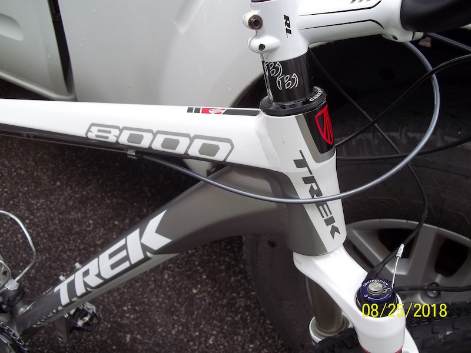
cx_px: 236
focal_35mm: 32
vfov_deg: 44.2
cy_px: 176
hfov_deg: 56.8
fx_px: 435
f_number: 2.9
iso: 64
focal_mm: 5.7
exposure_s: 1/80
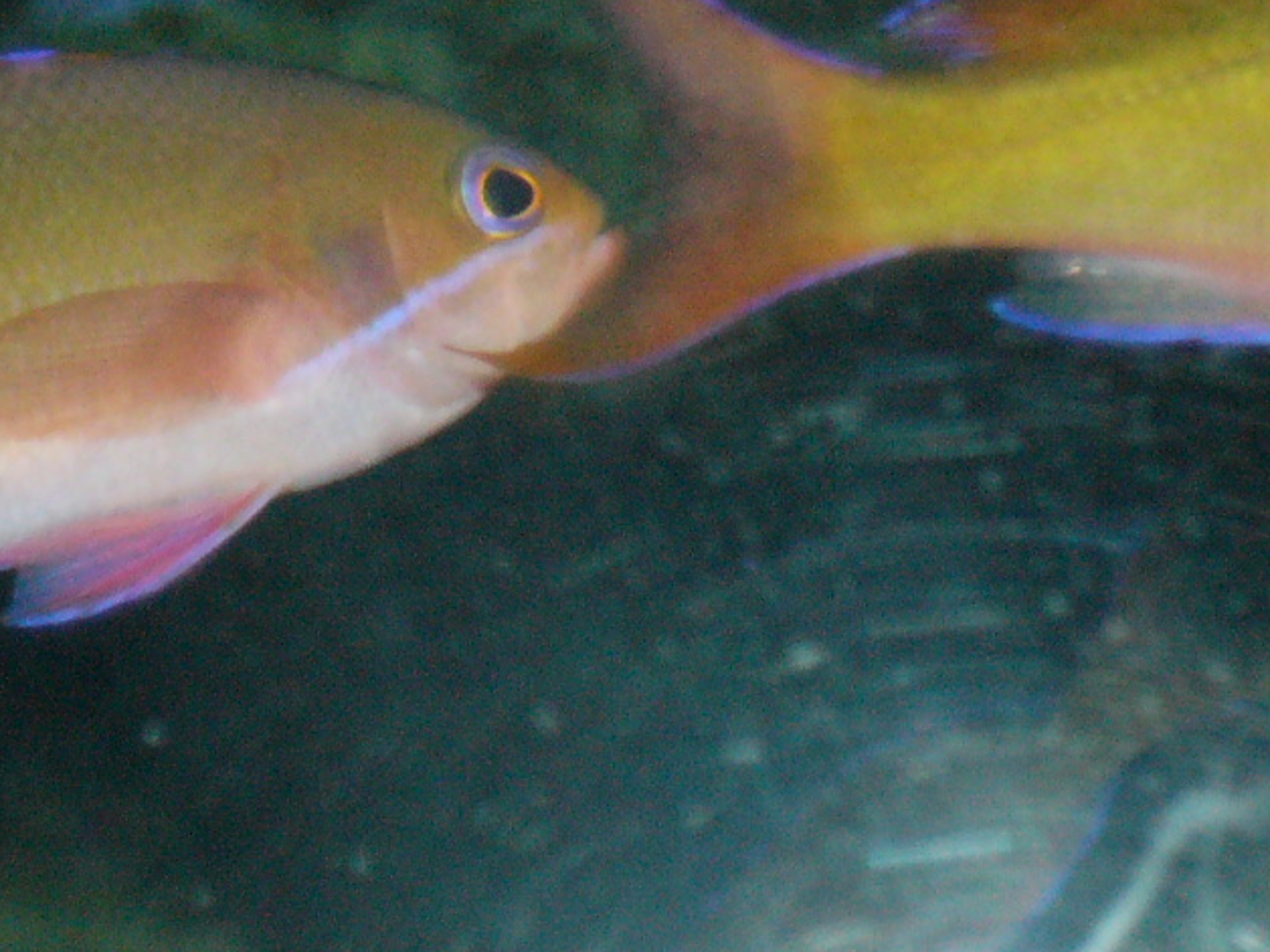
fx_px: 7851
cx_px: 160
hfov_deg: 9.2
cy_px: 14
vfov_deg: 6.9
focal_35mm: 214
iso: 300
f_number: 4.9
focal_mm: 17.4
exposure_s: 1/60
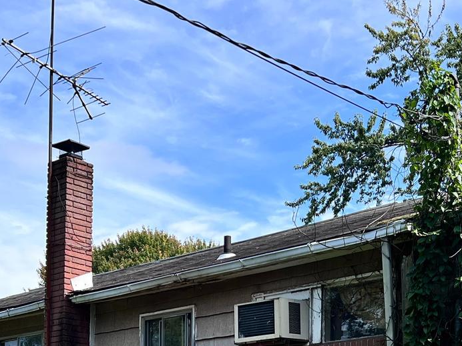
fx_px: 1028
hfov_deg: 25.3
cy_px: 416
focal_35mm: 77
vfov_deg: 18.2
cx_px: 266
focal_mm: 5.7
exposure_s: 1/2457
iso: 50
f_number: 1.5
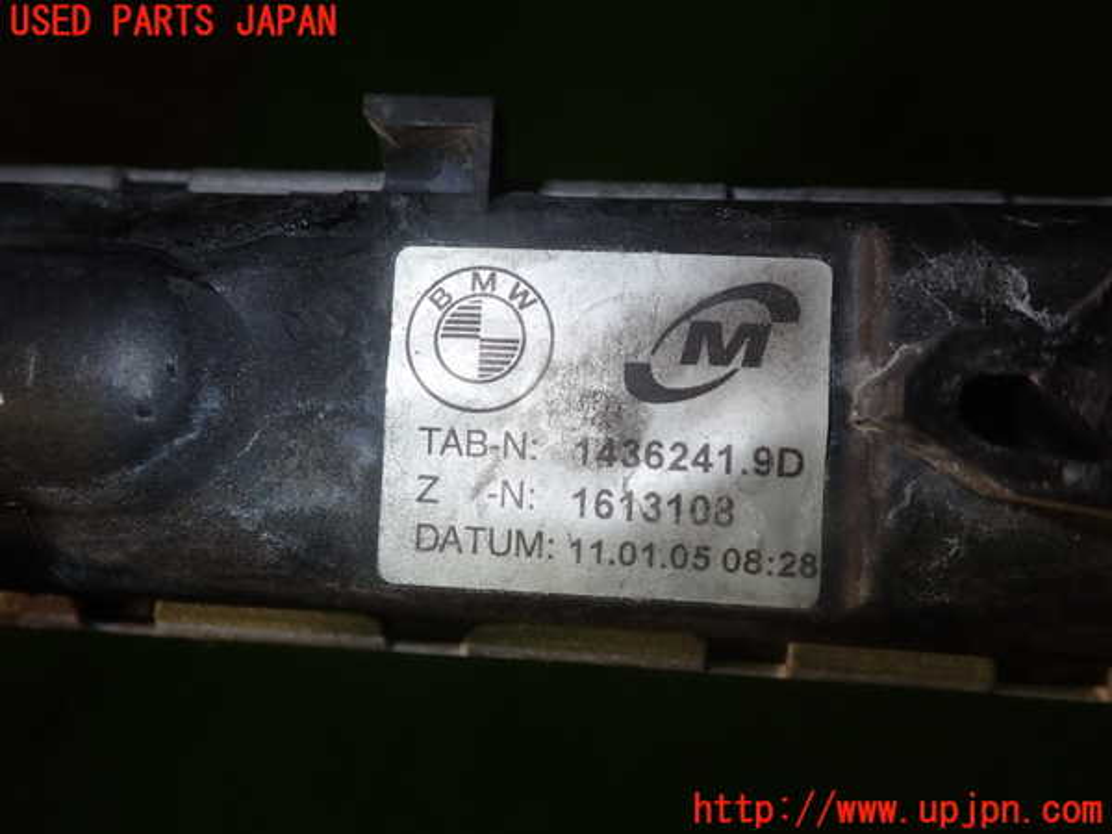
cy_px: 417
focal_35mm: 30
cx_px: 556
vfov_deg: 46.8
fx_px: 964
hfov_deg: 60.0
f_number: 6.3
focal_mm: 5.4
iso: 200
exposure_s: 1/30
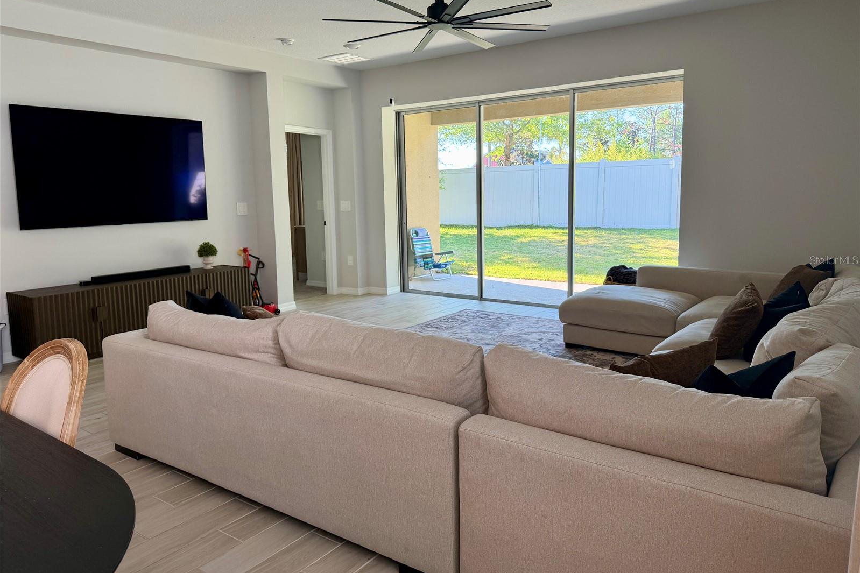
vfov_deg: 51.2
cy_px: 260
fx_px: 597
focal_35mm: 25
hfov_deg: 71.5
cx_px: 430
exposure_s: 1/211
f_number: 1.78
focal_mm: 6.76
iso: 80
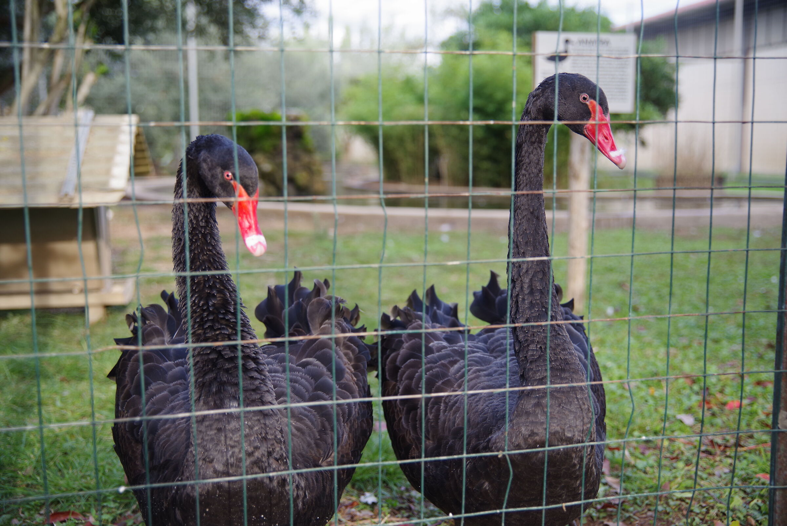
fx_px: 940
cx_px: 394
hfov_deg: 45.4
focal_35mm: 43
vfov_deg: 31.2
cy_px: 263
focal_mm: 43
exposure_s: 1/200
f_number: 2.8
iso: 200
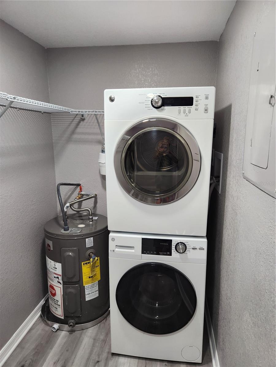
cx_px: 138
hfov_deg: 58.9
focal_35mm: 23
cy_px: 184
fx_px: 245
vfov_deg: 73.9
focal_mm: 5.4
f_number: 1.8
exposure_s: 1/120
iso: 160
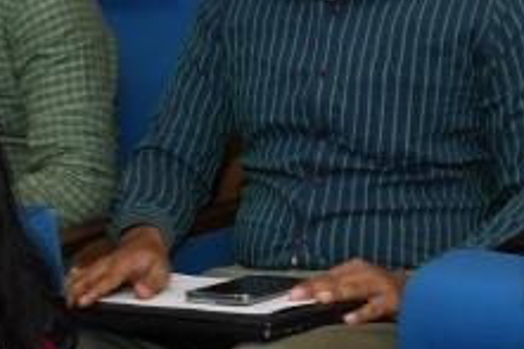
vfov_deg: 5.7
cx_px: 140
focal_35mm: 241
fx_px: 3505
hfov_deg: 8.5
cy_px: 127
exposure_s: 1/60
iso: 400
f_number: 6.3
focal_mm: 35
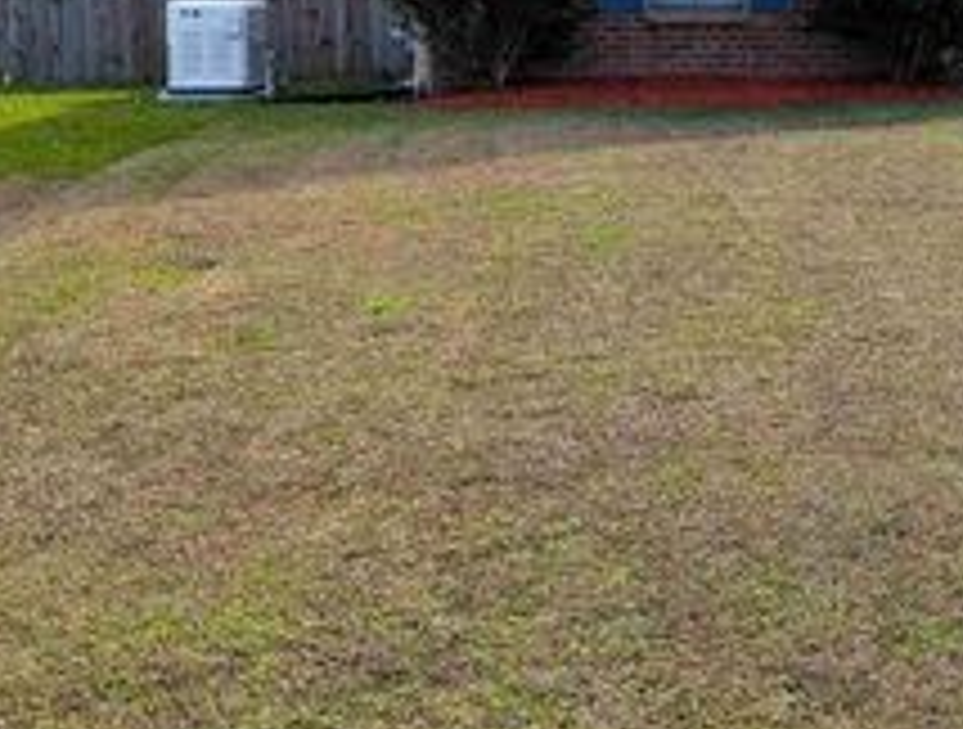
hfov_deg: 30.8
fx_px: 1563
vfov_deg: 26.0
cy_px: 212
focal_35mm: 56
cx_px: 1040
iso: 29
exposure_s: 1/4386
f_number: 1.7
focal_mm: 4.53
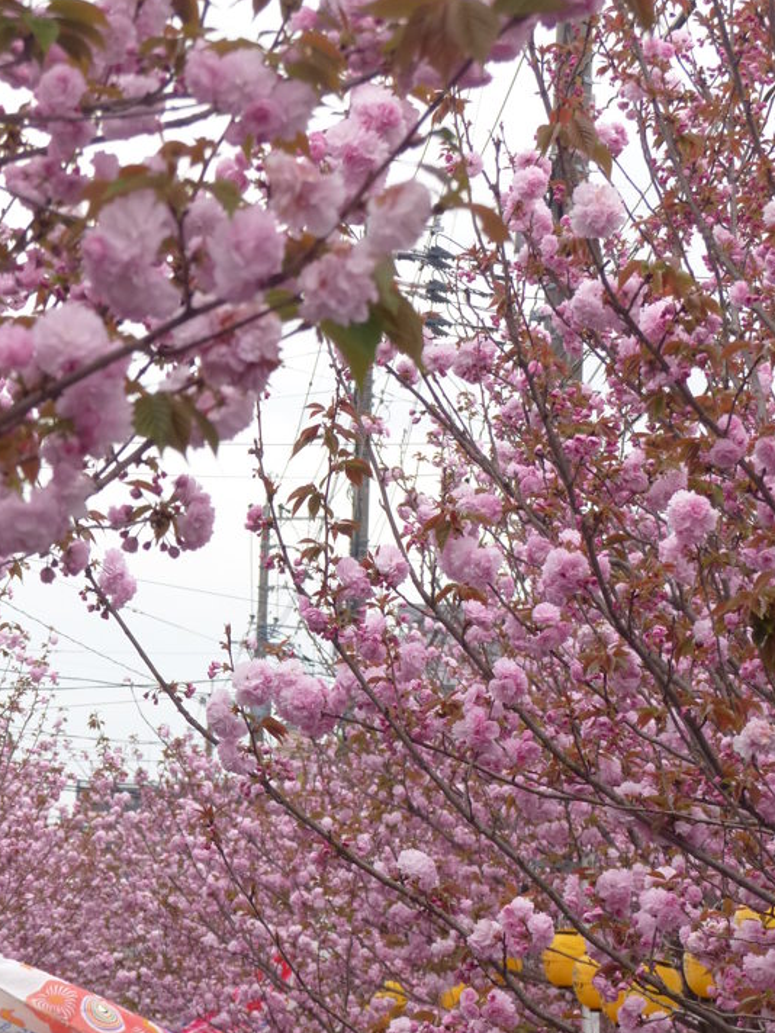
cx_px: 224
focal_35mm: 164
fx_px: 4896
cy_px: 679
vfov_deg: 12.0
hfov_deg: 9.0
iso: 250
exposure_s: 1/125
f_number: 3.5
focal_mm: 20.5
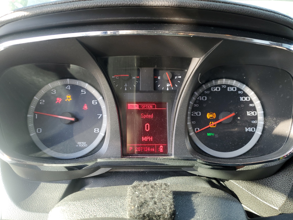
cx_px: 146
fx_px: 220
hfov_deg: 67.3
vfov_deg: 53.1
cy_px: 110
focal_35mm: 26
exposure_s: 1/120
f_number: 1.5
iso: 53
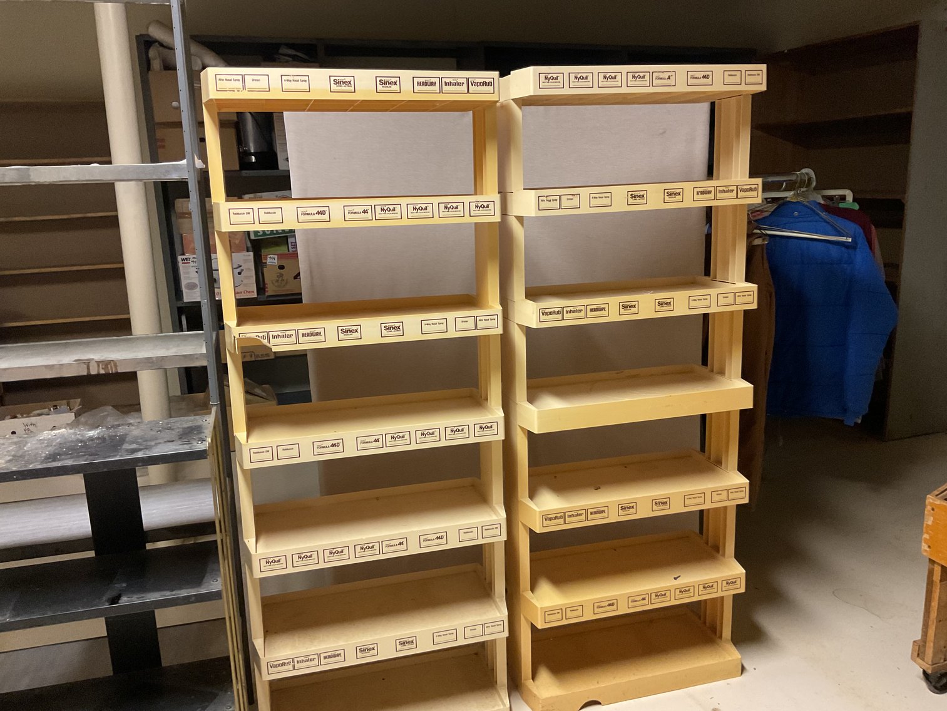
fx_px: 793
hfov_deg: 61.7
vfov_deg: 48.2
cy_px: 356
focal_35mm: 29
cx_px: 474
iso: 250
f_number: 1.8
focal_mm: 3
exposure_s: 1/40
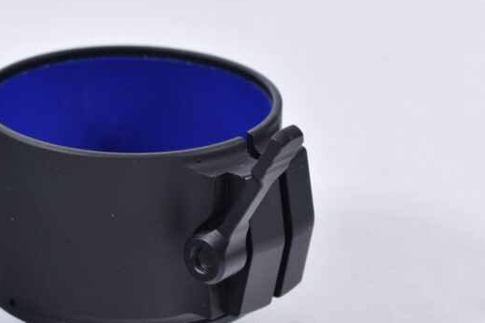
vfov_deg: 8.4
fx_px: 2209
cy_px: 195
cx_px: 163
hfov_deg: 12.5
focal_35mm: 164
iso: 640
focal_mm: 55
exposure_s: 1/50
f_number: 5.6
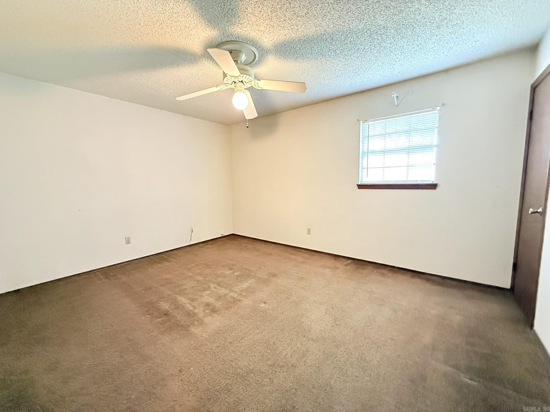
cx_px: 275
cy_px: 206
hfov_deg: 102.1
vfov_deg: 85.7
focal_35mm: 14
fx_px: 222
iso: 1000
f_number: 2.2
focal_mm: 2.22
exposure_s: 1/40
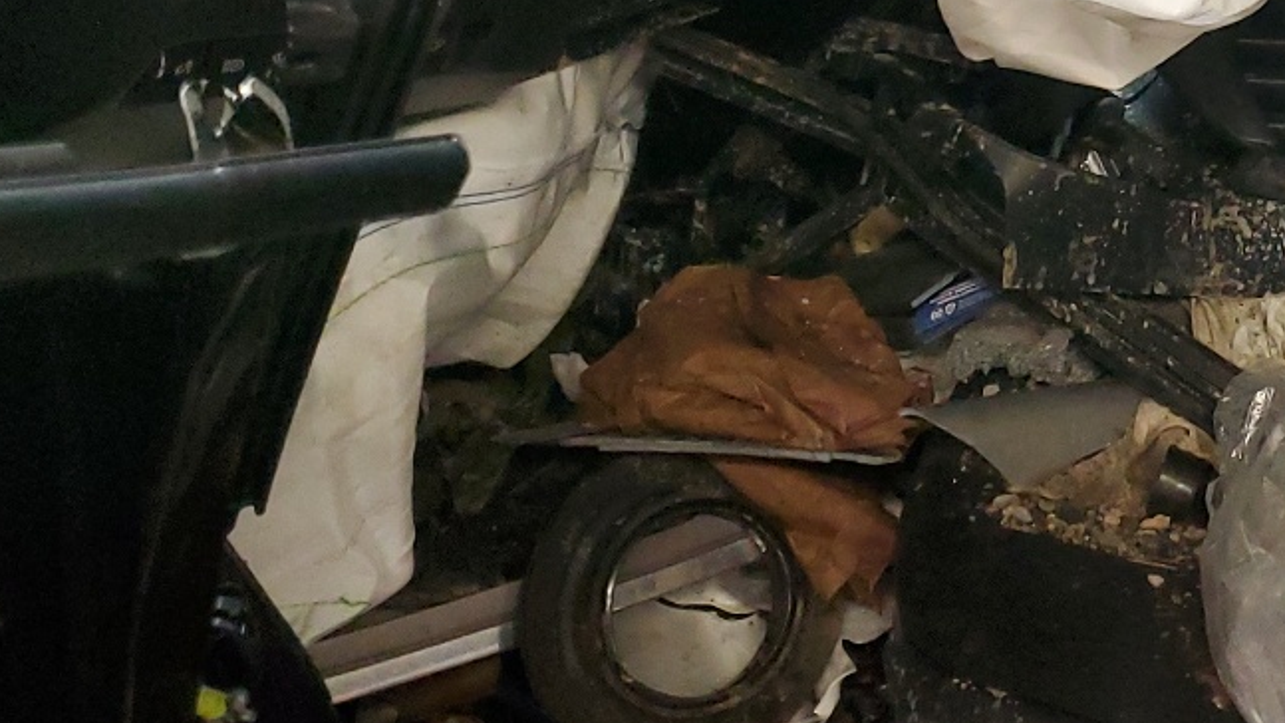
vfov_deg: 16.3
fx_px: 2385
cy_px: -217
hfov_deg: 27.2
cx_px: 1466
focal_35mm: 70
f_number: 1.5
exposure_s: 1/60.2
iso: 273
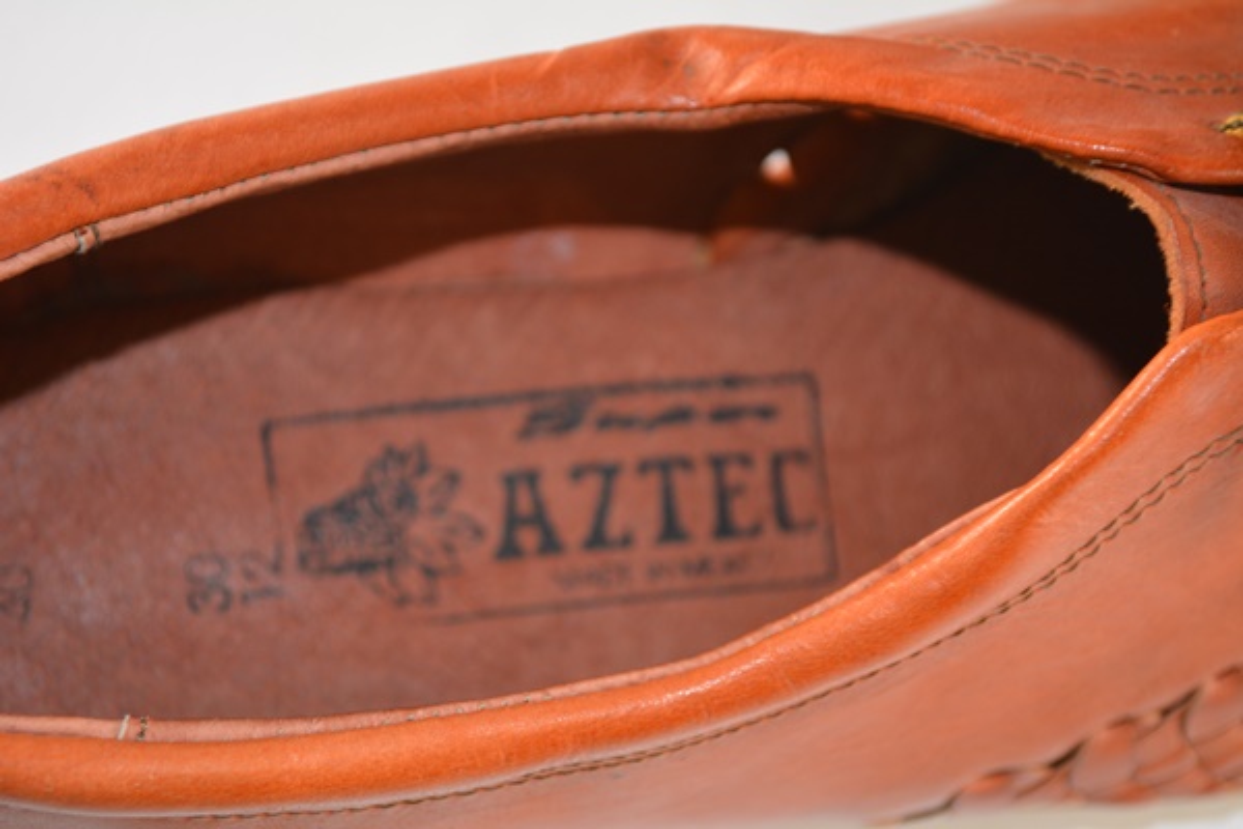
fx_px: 2848
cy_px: 414
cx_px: 622
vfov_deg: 16.6
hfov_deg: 24.6
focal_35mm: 82
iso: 560
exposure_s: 1/60
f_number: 5.6
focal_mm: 55
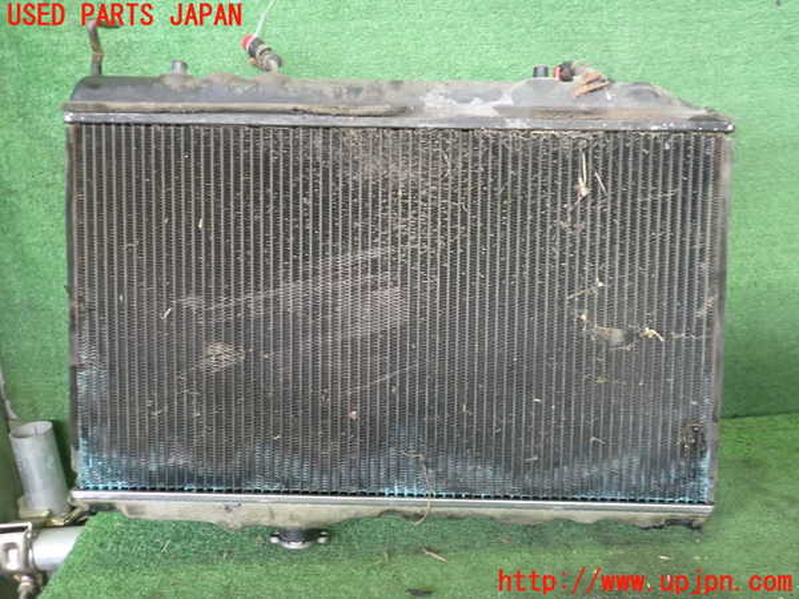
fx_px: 692
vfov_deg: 46.8
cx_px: 400
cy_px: 300
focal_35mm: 30
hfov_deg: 60.0
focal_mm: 5.4
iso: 500
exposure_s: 1/30
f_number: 2.3
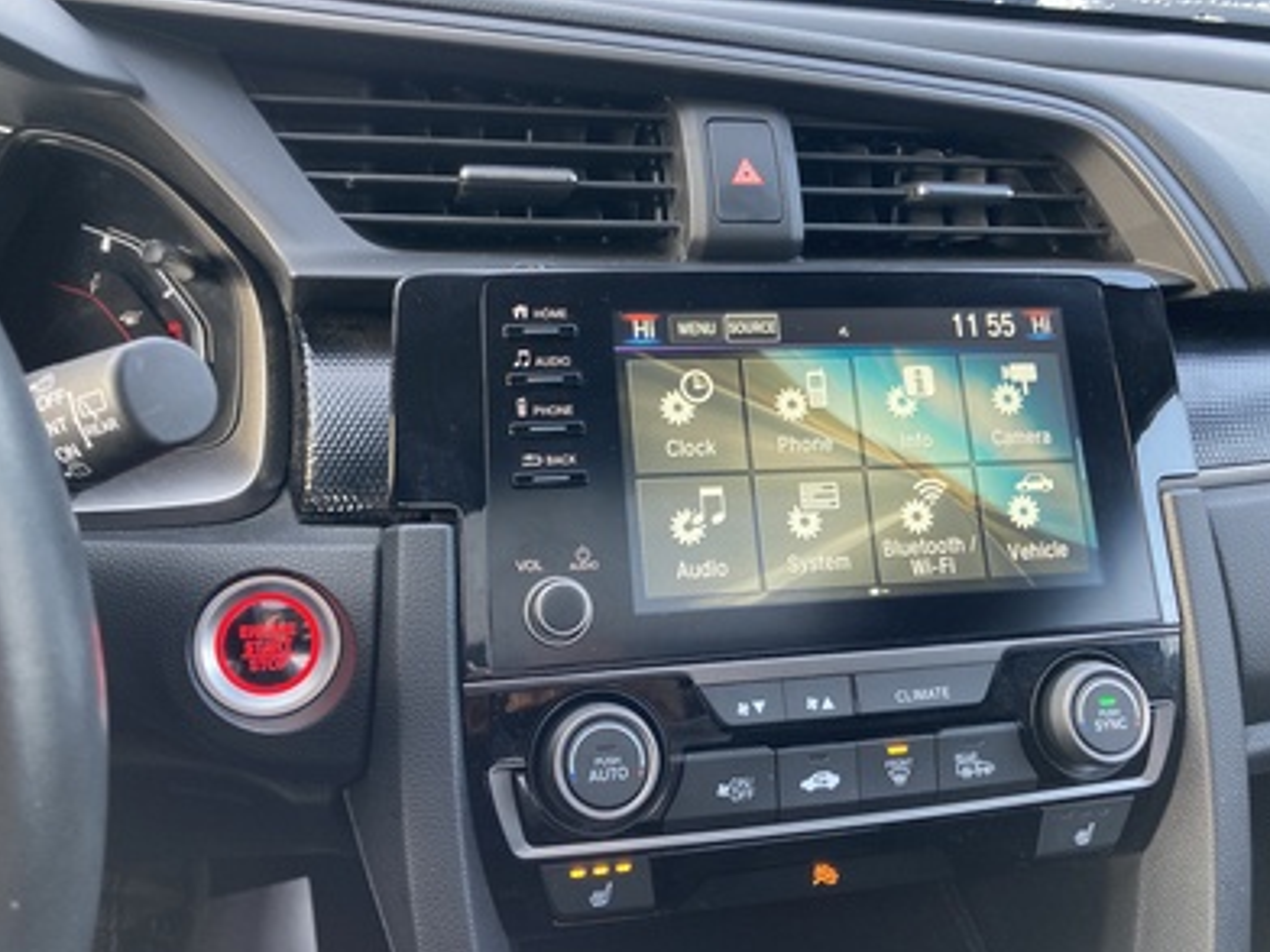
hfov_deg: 60.0
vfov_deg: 46.8
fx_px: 1101
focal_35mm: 30
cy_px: 461
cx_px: 654
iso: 80
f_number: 1.8
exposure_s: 1/67
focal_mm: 3.99
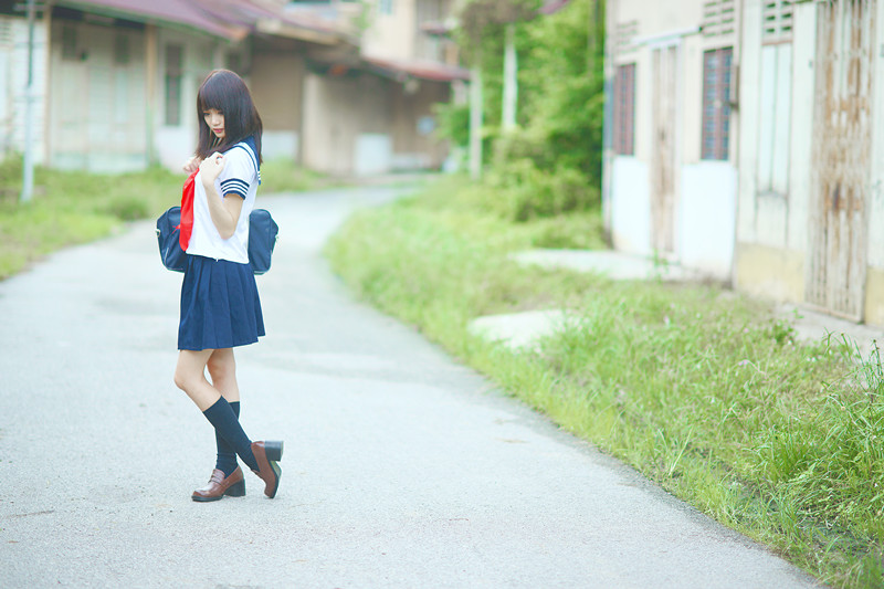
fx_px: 2087
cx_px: 442
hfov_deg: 23.9
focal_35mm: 85
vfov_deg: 16.1
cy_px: 294
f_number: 1.4
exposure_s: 1/2000
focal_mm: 85
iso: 100
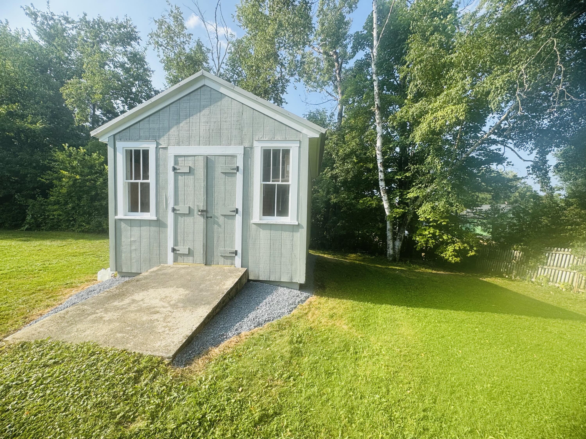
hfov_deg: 102.1
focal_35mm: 14
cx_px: 293
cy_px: 220
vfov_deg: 85.7
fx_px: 237
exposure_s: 1/636
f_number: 2.2
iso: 50
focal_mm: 2.22
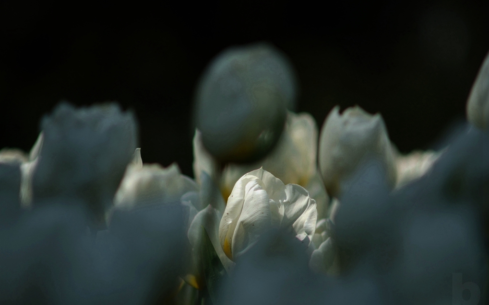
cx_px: 245
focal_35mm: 323
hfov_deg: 6.5
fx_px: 4305
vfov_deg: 4.1
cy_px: 157
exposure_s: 1/1500
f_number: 4
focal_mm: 210
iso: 200
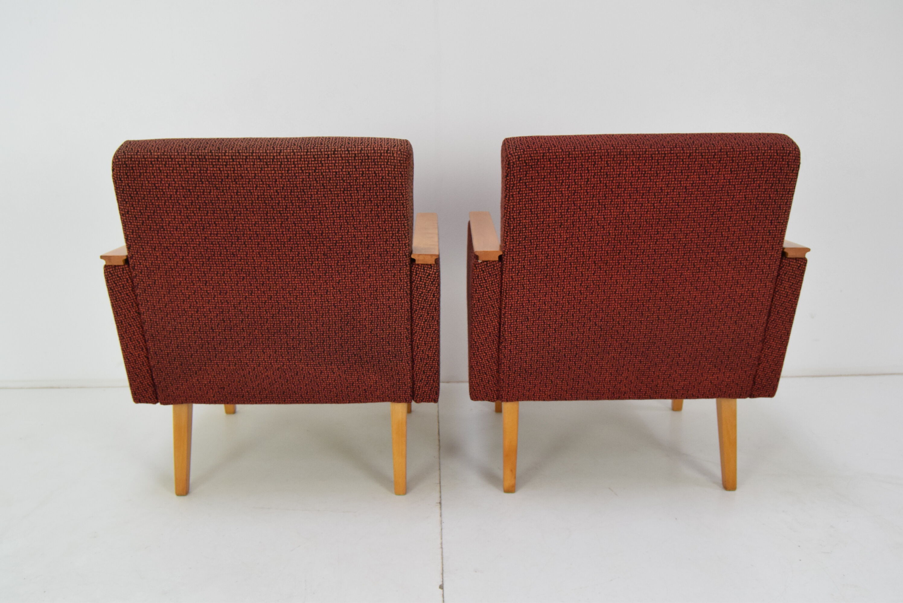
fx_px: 866
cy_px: 302
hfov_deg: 55.1
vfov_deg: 38.4
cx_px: 452
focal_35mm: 34
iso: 1600
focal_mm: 23
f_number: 6.3
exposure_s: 1/160
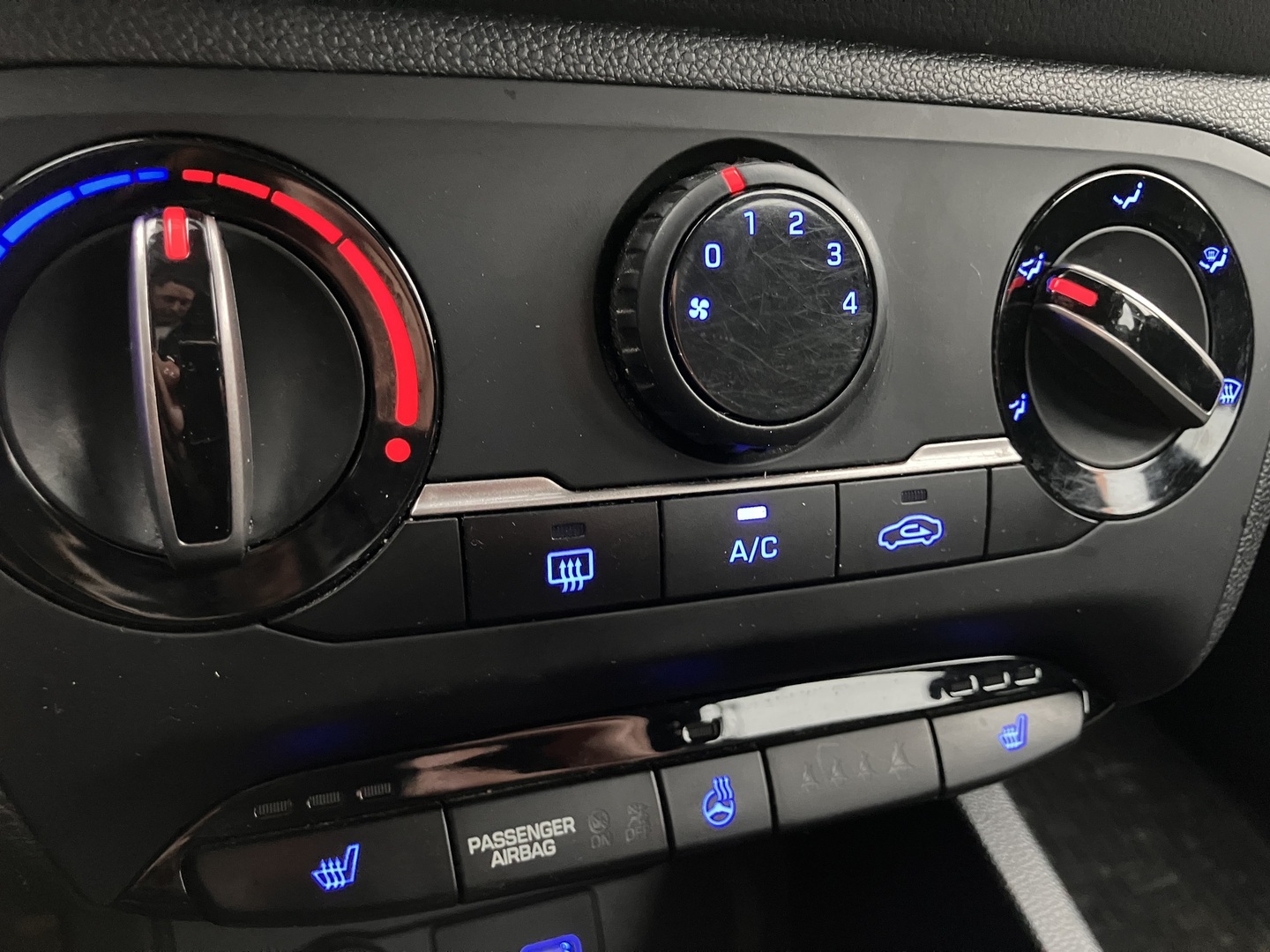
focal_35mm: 28
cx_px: 635
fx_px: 1027
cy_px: 476
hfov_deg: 63.4
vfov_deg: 49.7
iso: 640
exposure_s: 1/23
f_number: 1.8
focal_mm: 3.99
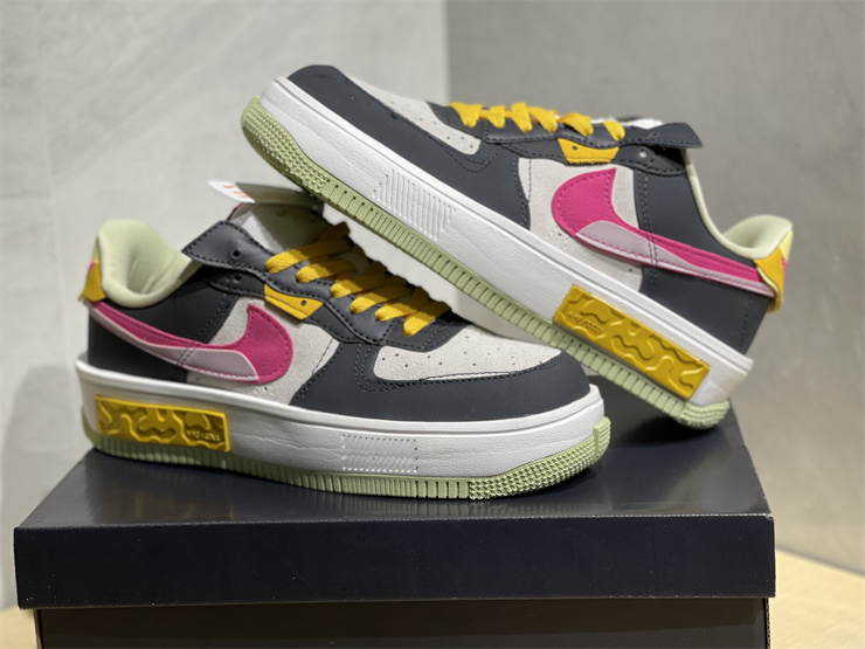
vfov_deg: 22.9
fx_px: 1599
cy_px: 324
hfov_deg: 30.3
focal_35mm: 64
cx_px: 432
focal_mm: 7.5
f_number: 2.2
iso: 20
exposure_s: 1/100
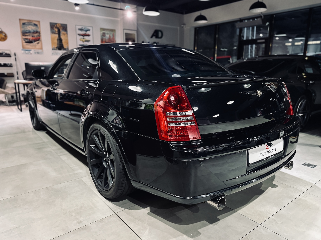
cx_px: 159
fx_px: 232
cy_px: 123
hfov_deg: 69.4
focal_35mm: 25
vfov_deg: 54.9
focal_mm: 6.86
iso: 640
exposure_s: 1/33
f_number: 1.78
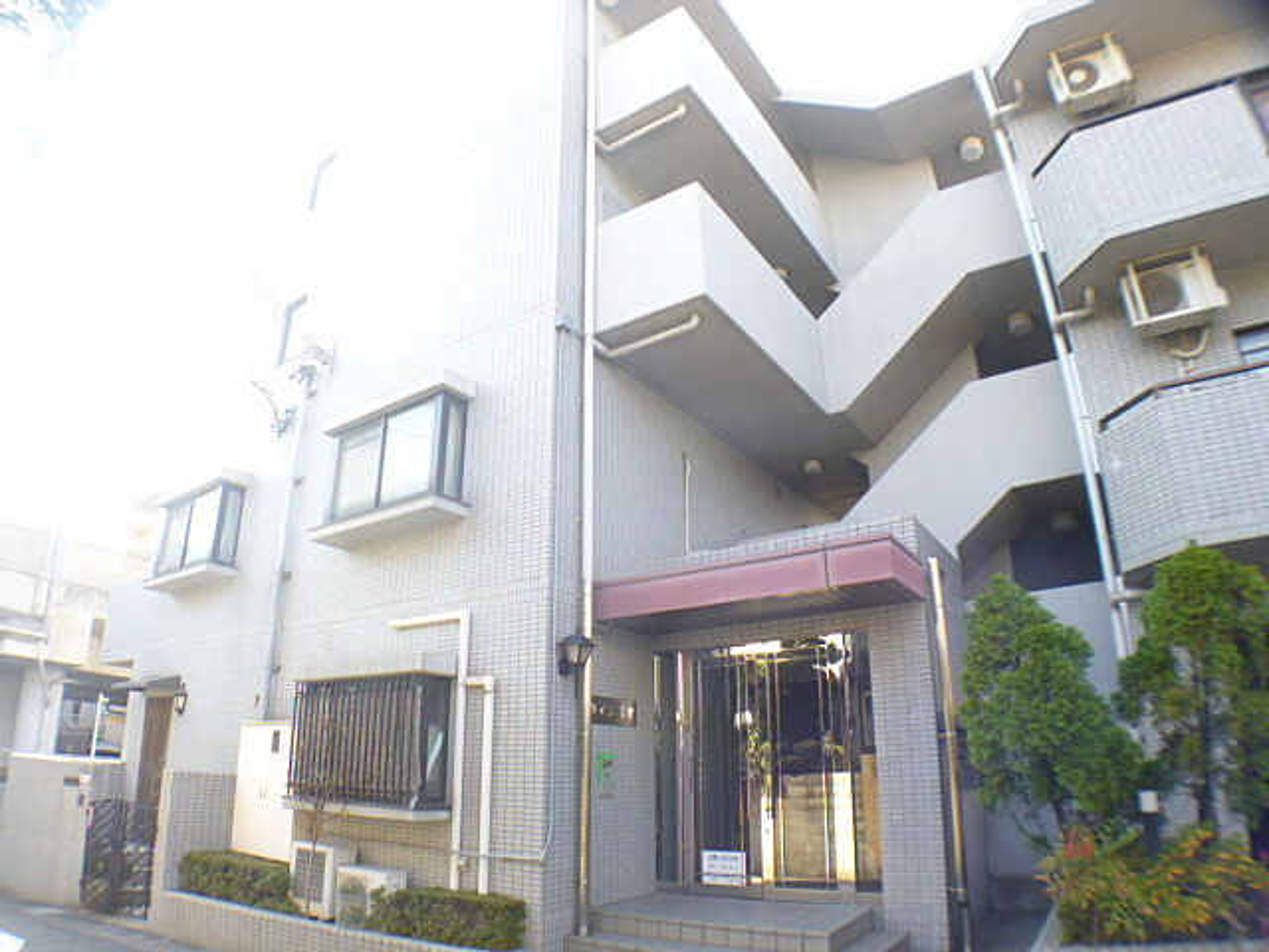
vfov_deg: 44.2
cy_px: 476
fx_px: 1173
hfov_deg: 56.8
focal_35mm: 32
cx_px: 634
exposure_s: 1/80
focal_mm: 5.7
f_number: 2.9
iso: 100
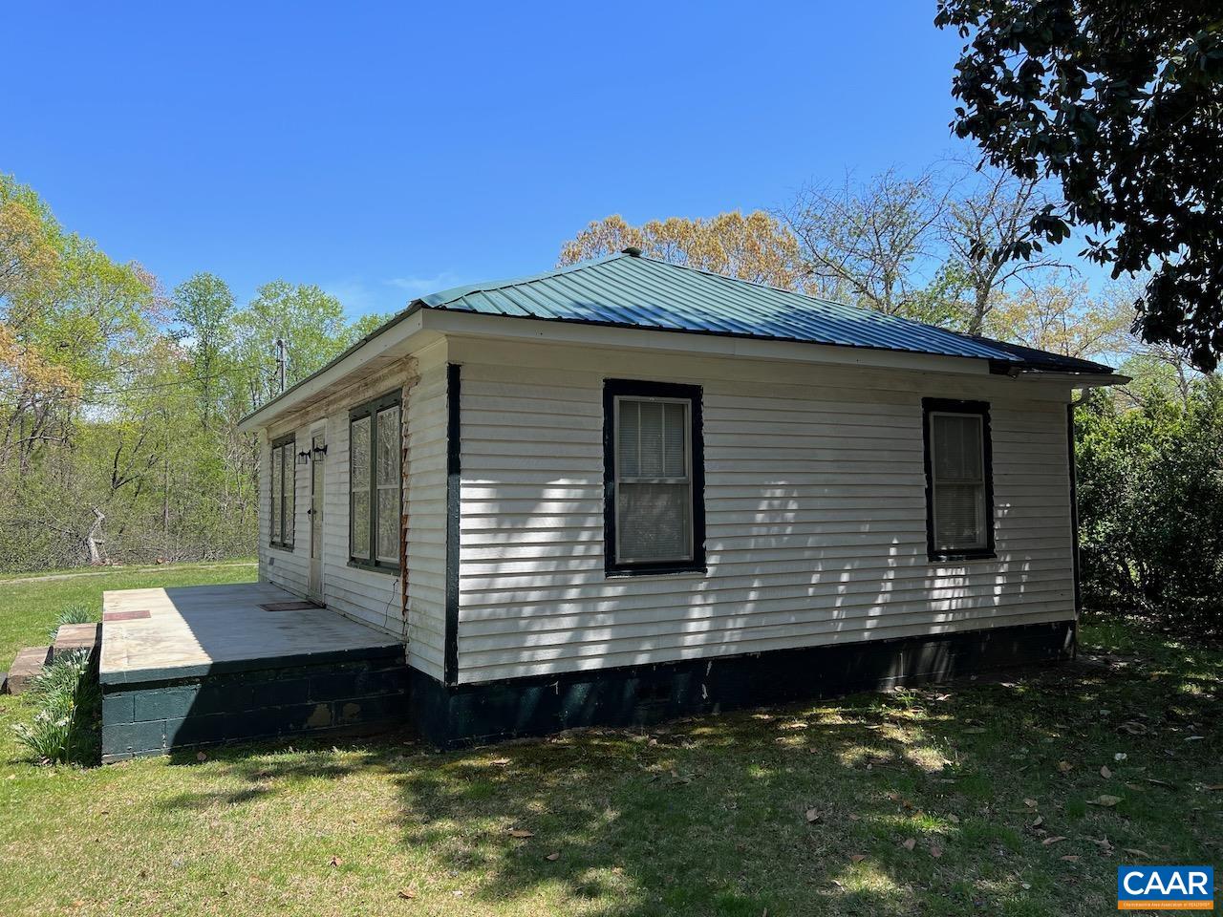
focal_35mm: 26
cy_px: 458
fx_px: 919
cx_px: 612
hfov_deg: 67.3
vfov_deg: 53.1
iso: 50
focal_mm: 5.7
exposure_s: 1/1901
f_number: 1.5
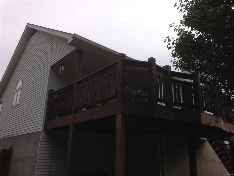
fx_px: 223
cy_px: 88
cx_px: 117
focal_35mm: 33
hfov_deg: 55.4
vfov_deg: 42.9
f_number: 2.4
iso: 50
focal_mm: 4.12
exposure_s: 1/903
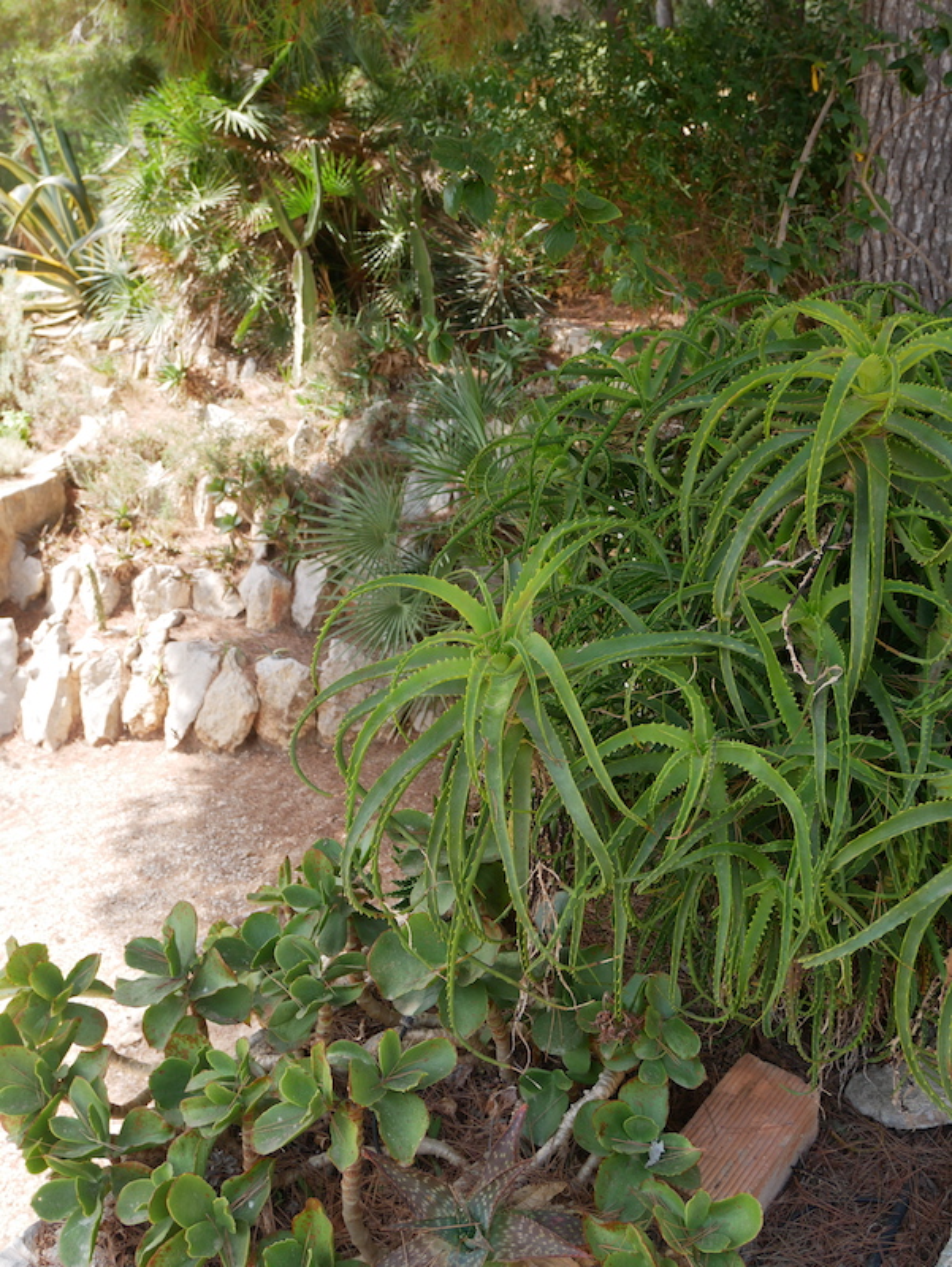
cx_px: 476
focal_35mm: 36
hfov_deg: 39.7
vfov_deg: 51.3
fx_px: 1319
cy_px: 634
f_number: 5
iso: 200
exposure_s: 1/125
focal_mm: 18
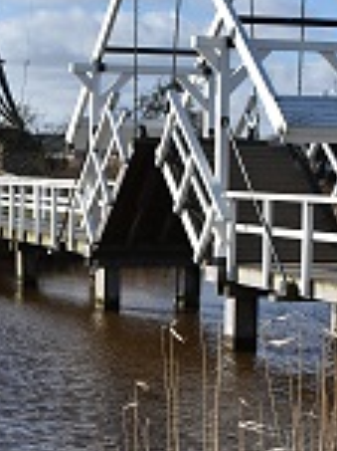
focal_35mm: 110
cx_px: 64
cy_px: 252
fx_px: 1430
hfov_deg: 13.4
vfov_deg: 17.9
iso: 200
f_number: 8
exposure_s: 1/1000
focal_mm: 26
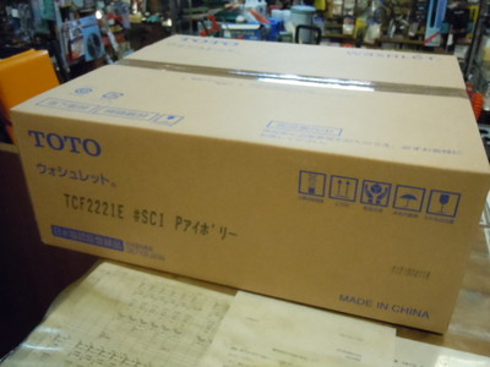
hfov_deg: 55.4
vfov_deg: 42.9
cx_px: 245
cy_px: 184
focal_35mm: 33
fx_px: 467
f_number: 4
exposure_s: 1/80
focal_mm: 5.9
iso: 800
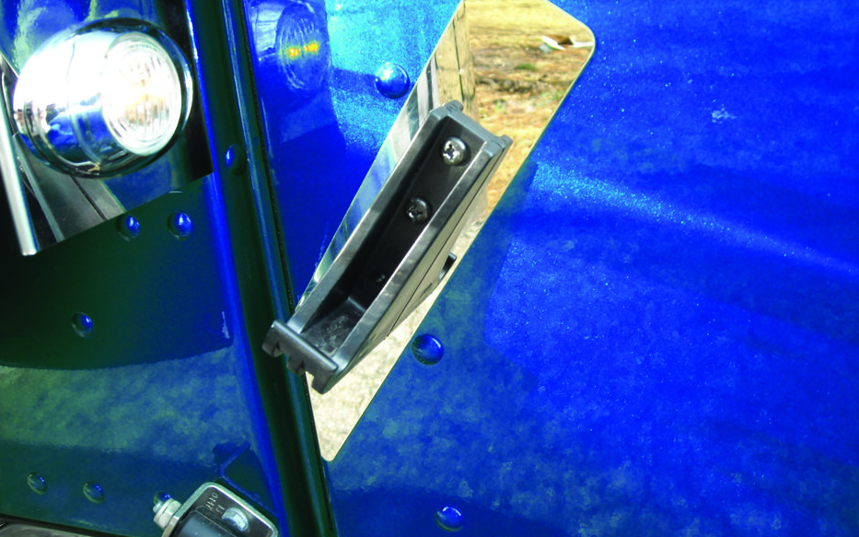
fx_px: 890
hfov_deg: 51.5
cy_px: 235
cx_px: 423
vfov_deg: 33.5
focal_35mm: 38
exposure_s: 1/114
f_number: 2.8
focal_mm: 5.7
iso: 64
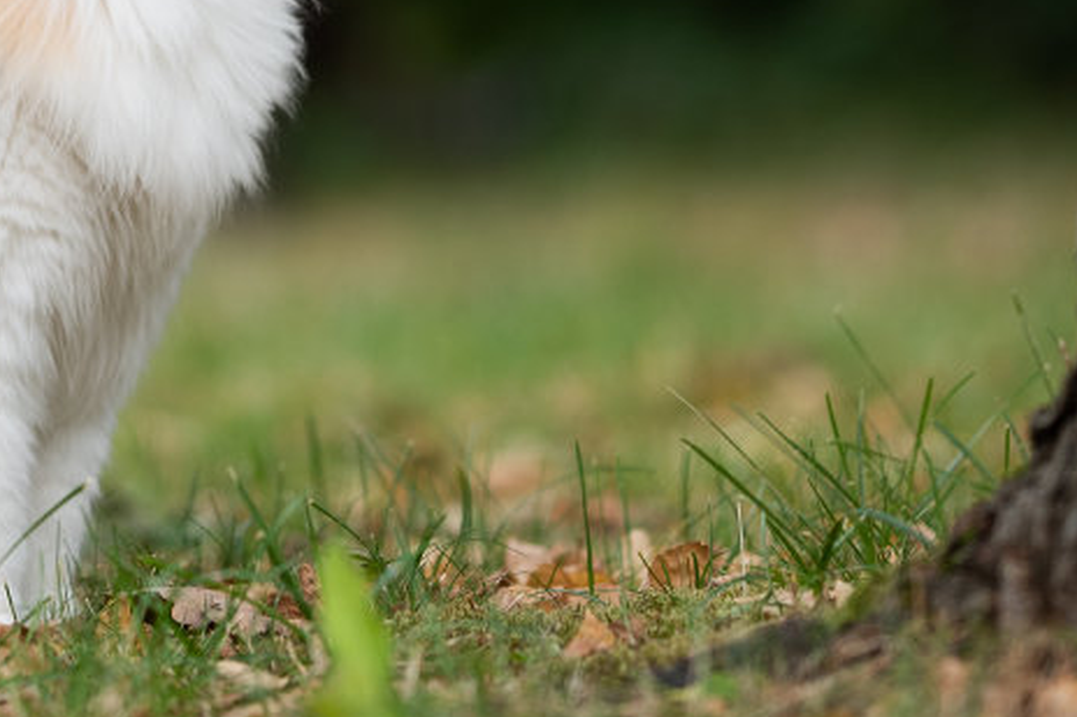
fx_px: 13935
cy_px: -369
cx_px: 63
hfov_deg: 4.4
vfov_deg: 2.9
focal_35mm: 466
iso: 100
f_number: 1.8
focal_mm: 135
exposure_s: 1/1250
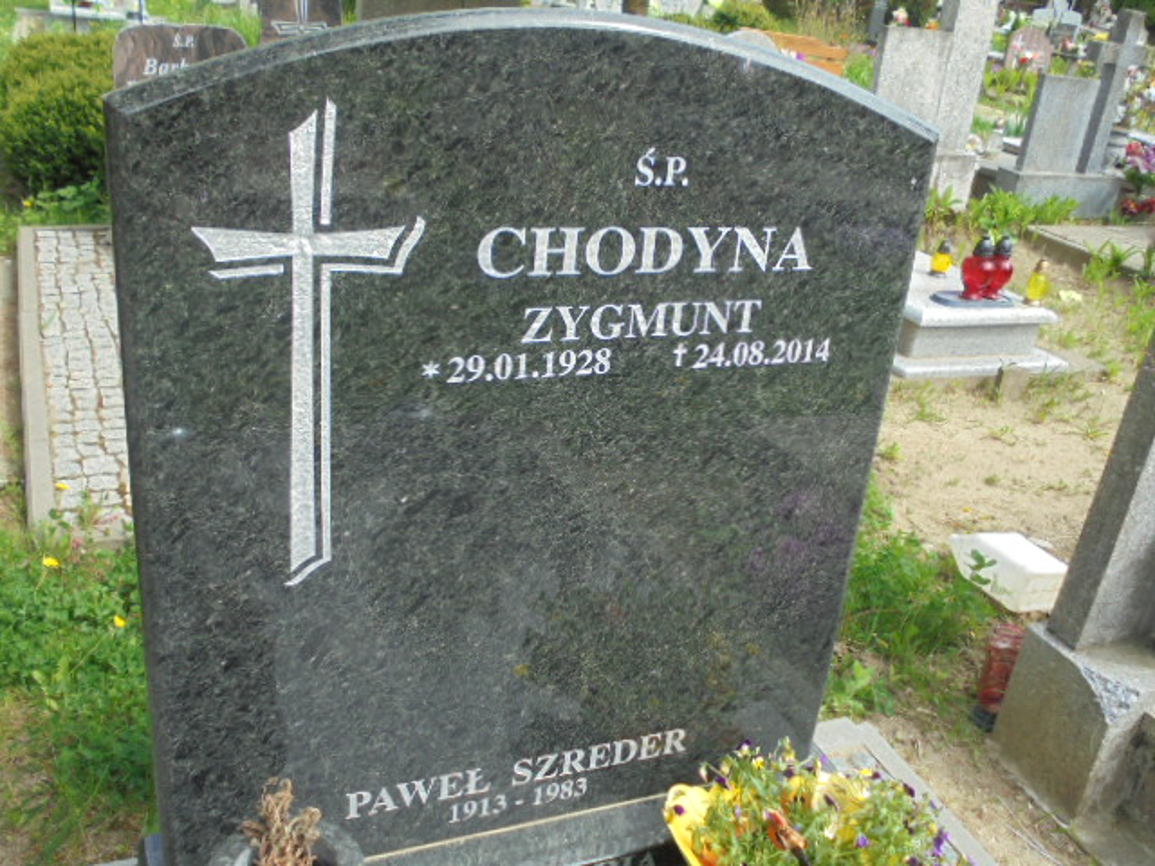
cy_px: 433
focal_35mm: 34
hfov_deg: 54.0
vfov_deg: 41.8
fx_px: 1134
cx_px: 578
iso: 100
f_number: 4
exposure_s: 1/320
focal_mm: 6.1
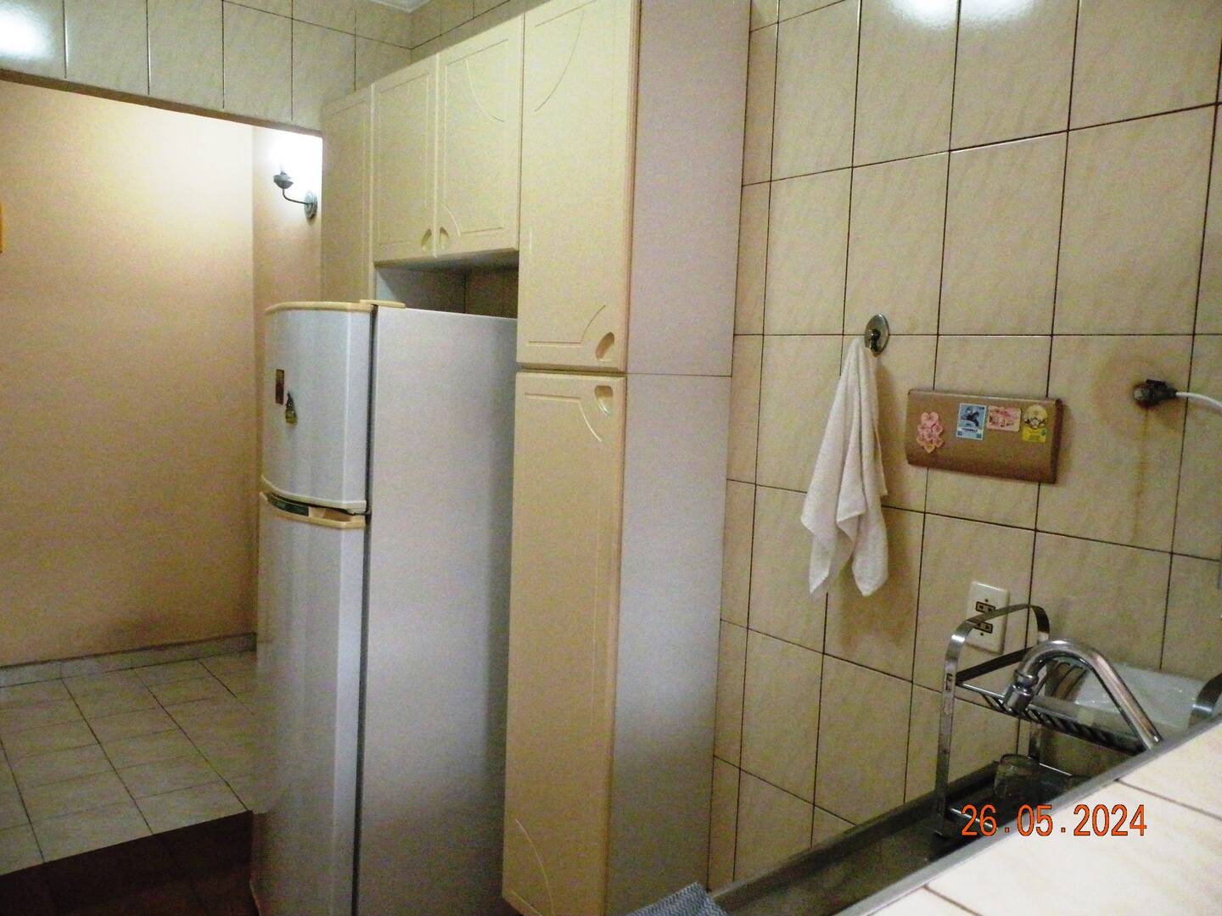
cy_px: 458
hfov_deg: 65.3
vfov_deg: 51.4
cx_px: 611
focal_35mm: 27
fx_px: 953
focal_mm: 4.7
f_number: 2.8
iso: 1293
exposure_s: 1/232
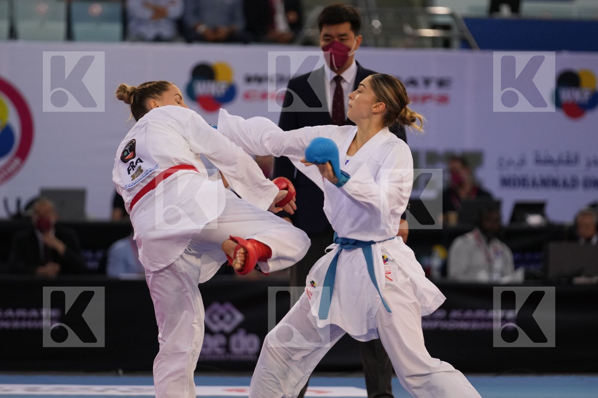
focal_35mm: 283
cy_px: 199
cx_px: 299
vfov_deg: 4.9
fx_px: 4701
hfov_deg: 7.3
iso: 1600
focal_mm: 189
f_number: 2.8
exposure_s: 1/1000
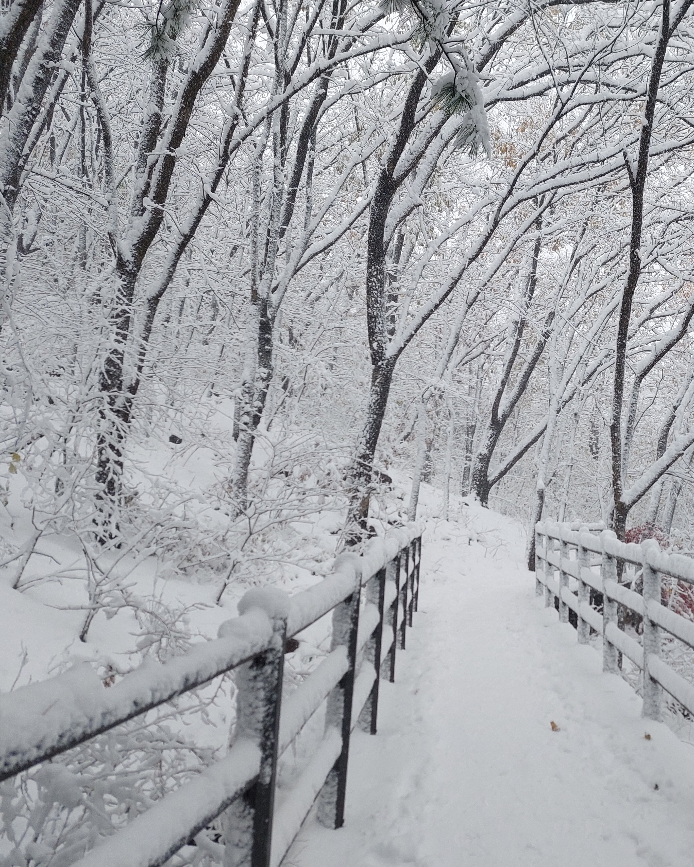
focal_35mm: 33
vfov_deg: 54.2
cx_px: 570
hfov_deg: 42.3
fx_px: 847
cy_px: 436
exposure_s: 1/208
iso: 40
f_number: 1.8
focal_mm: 5.23
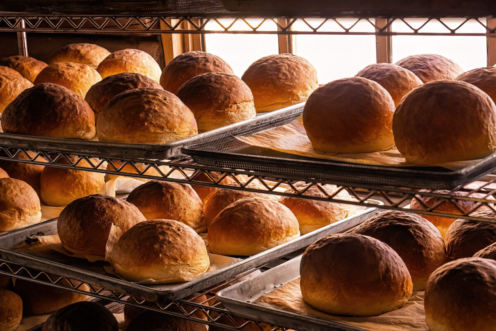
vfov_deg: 19.5
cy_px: 166
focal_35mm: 70
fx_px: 965
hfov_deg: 28.8
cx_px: 248
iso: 10000
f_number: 5.6
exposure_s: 1/160
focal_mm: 70
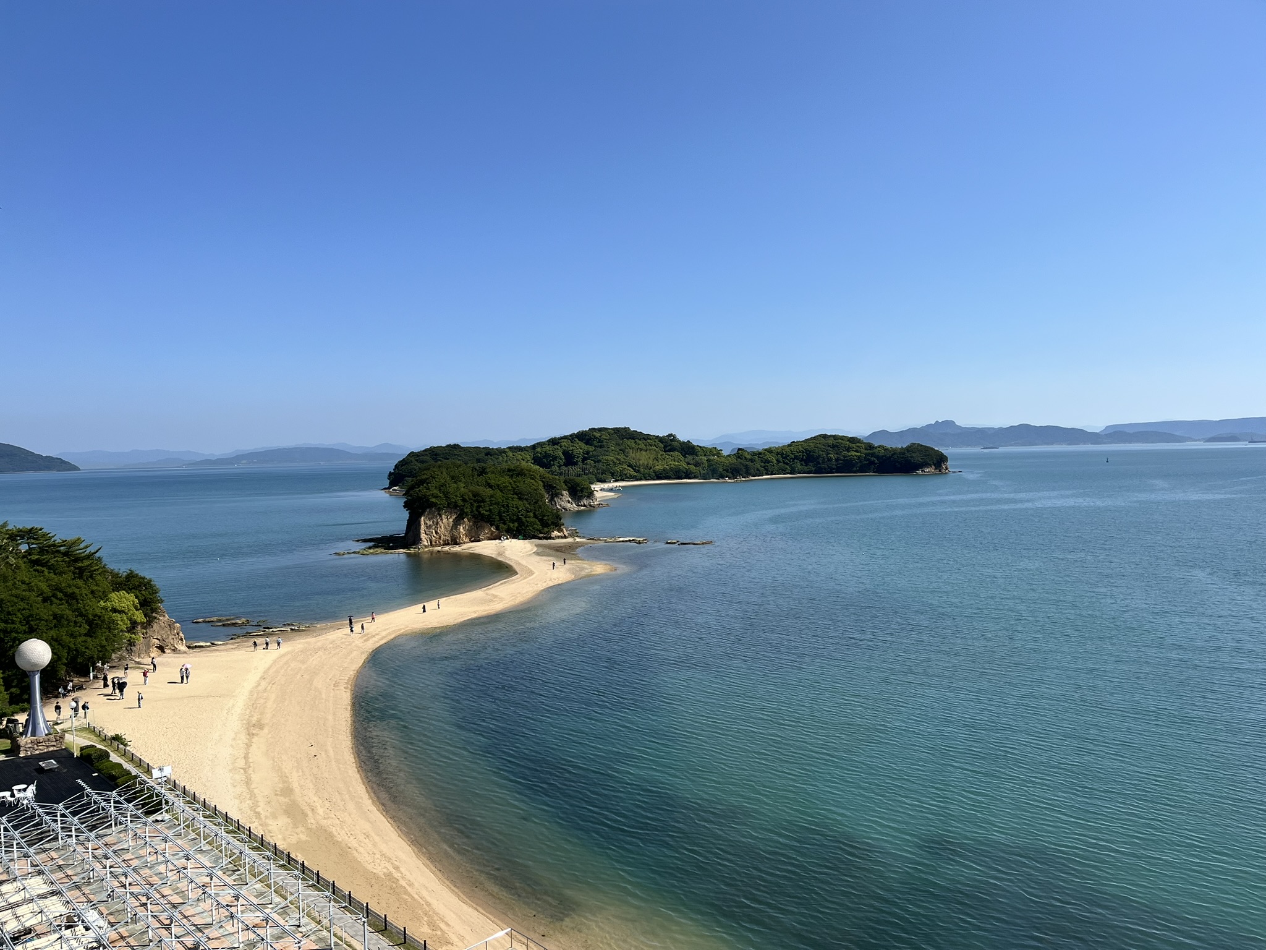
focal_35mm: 26
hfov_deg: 67.3
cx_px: 633
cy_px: 475
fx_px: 951
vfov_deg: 53.1
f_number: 1.6
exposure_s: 1/4484
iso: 50
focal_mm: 5.1
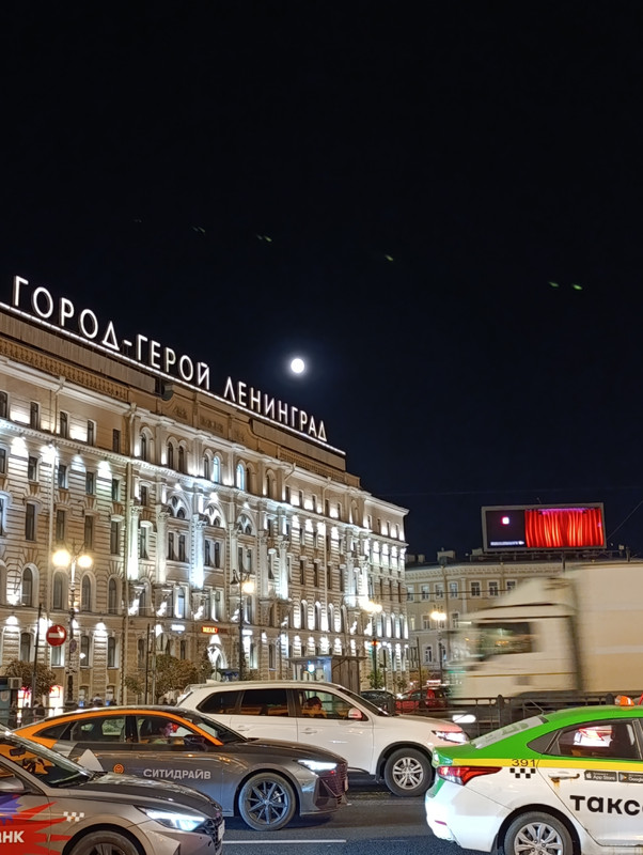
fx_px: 568
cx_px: 322
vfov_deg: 73.9
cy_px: 428
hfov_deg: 59.0
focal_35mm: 23
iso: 1250
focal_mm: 6.14
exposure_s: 1/33.3
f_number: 1.6
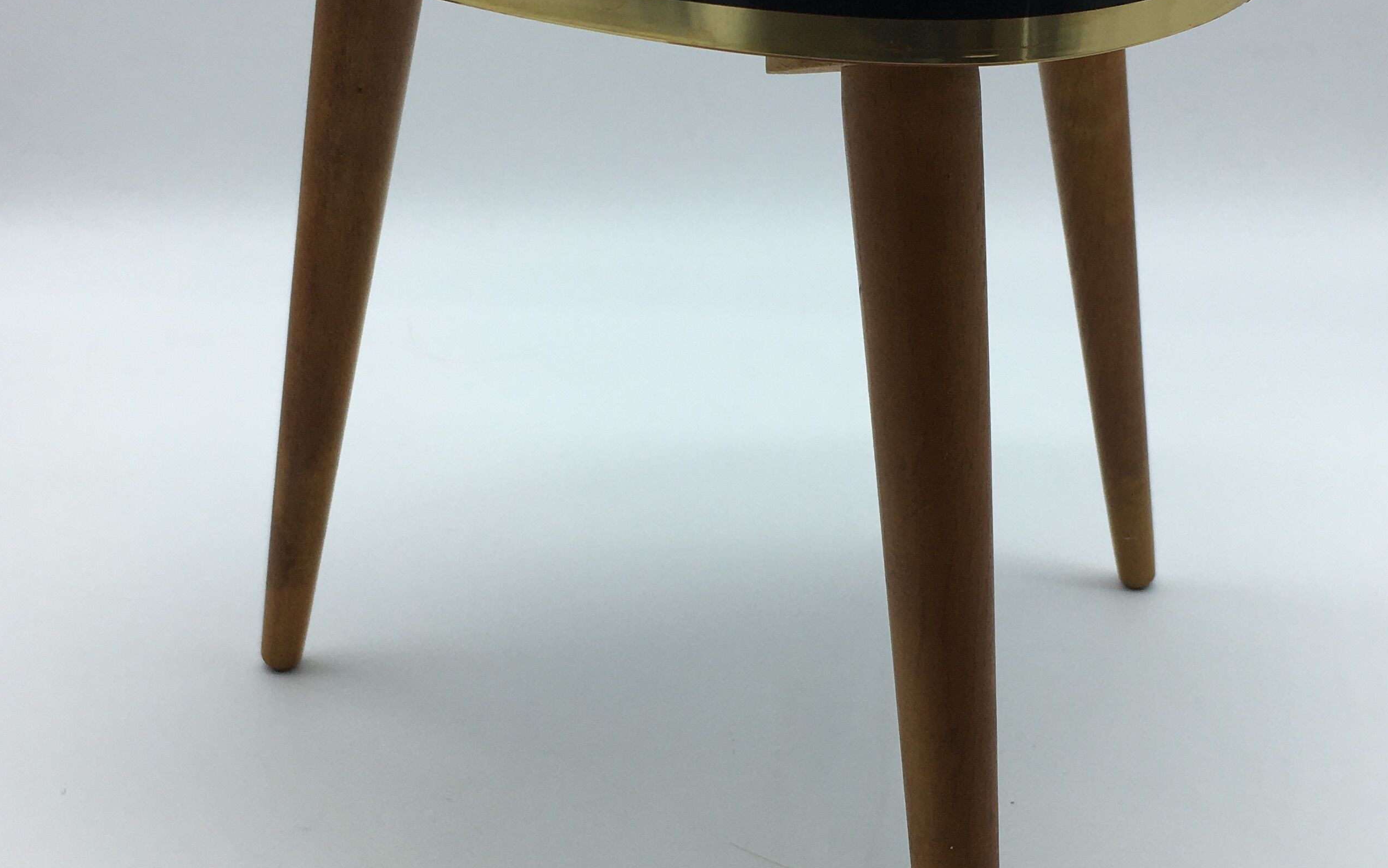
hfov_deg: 40.9
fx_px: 1854
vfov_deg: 26.3
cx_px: 811
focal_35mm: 49
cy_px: 478
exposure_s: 1/292
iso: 25
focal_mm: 4.15
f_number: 2.2
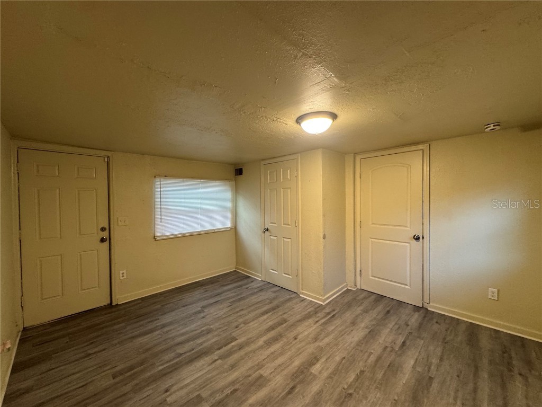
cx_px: 271
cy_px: 204
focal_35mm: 14
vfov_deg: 85.7
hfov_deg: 102.1
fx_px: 219
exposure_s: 1/60
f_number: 2.2
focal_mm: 2.22
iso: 200
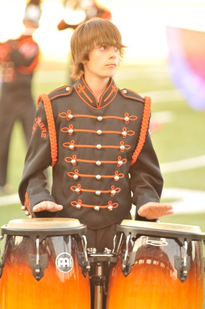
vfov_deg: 8.1
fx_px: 2182
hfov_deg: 5.4
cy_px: 154
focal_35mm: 255
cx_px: 102
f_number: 2.8
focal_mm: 170
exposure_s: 1/100
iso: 200
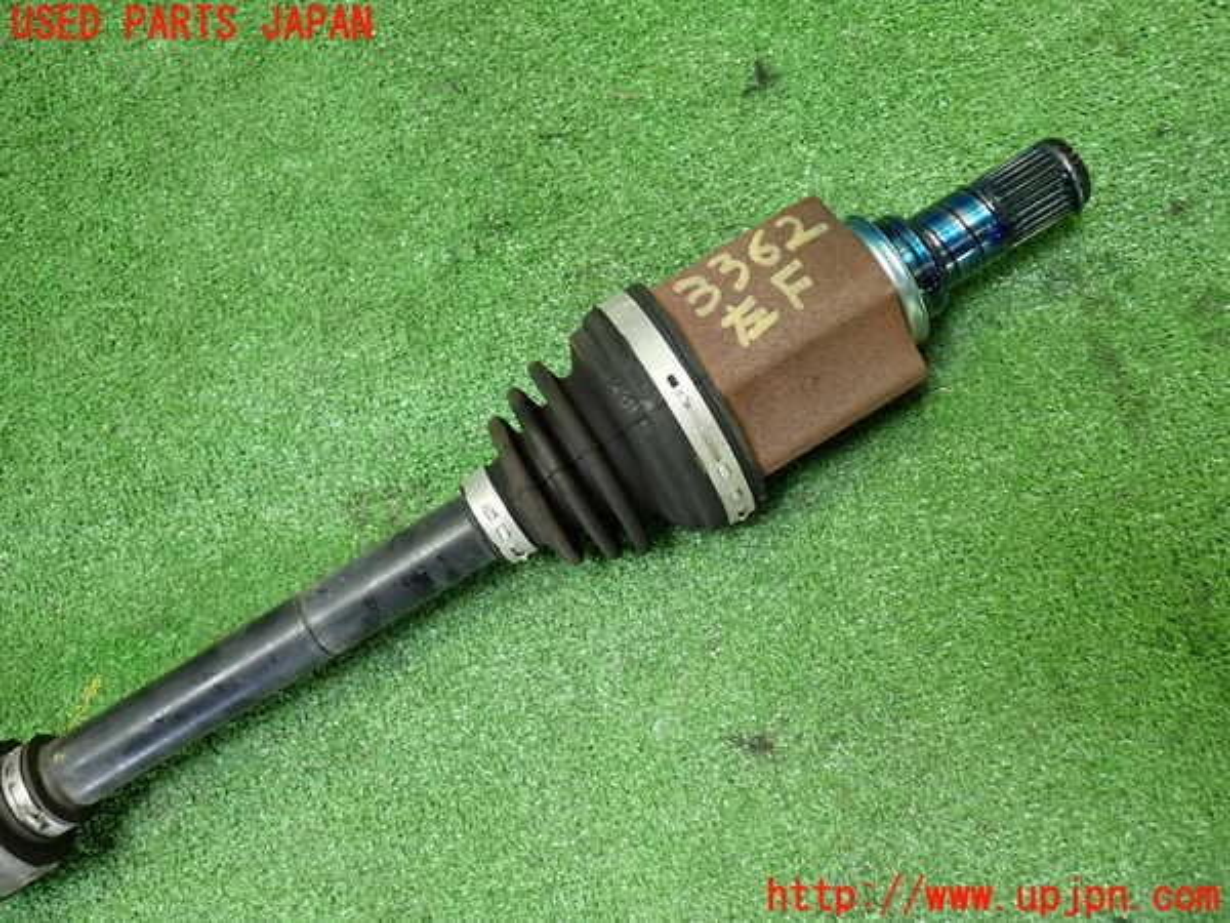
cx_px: 615
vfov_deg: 46.8
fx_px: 1066
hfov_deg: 60.0
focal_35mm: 30
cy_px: 462
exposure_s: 1/30
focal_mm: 5.4
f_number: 2.3
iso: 320
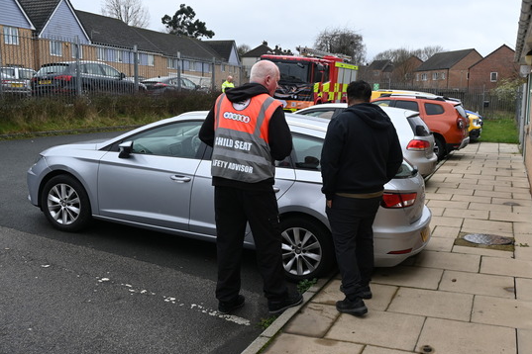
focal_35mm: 35
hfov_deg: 54.4
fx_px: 517
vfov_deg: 37.8
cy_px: 182
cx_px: 281
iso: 200
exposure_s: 1/250
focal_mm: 22
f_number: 5
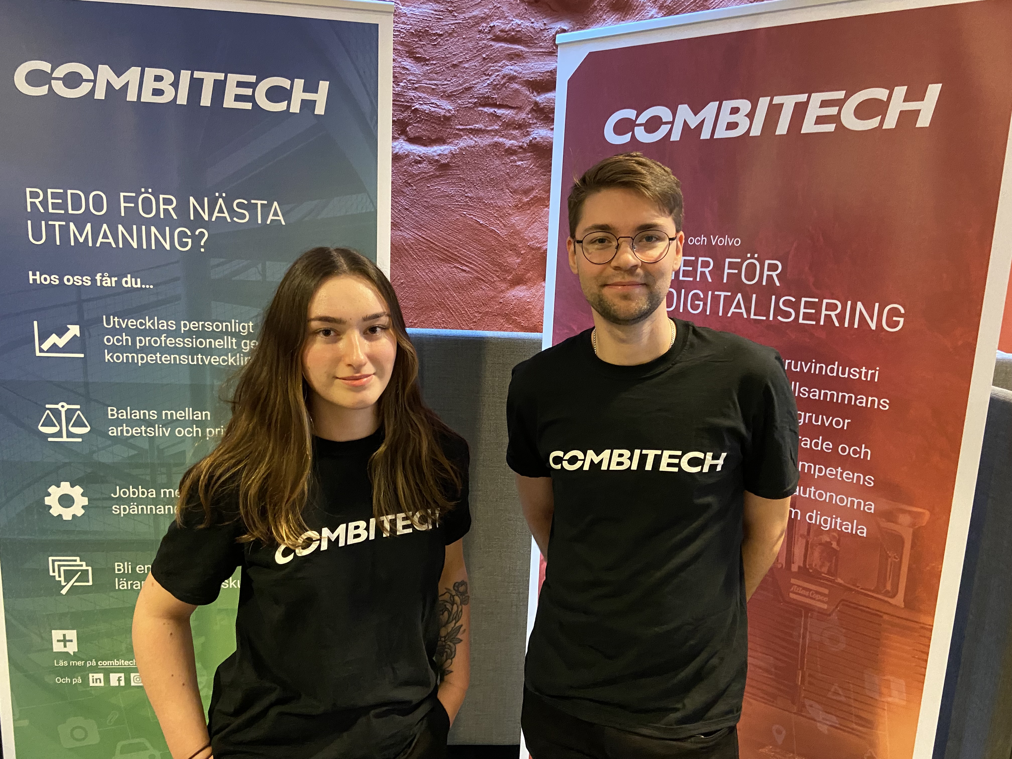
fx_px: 760
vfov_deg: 53.1
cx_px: 506
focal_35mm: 26
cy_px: 380
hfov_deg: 67.3
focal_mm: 4.25
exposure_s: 1/33
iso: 500
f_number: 1.8
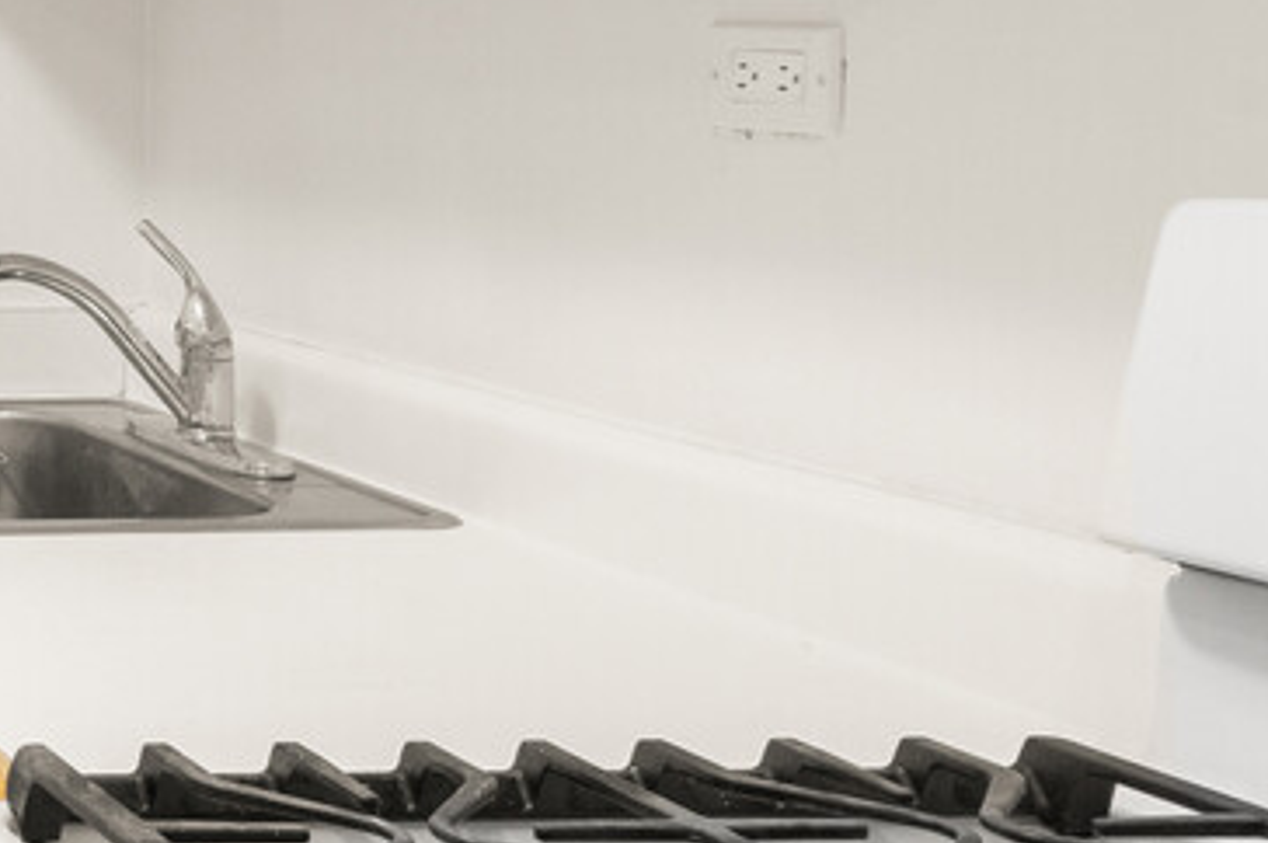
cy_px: 42
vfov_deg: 20.1
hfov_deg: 22.5
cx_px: -826
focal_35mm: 66
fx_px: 2323
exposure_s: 1/2
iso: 400
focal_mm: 16
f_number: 11
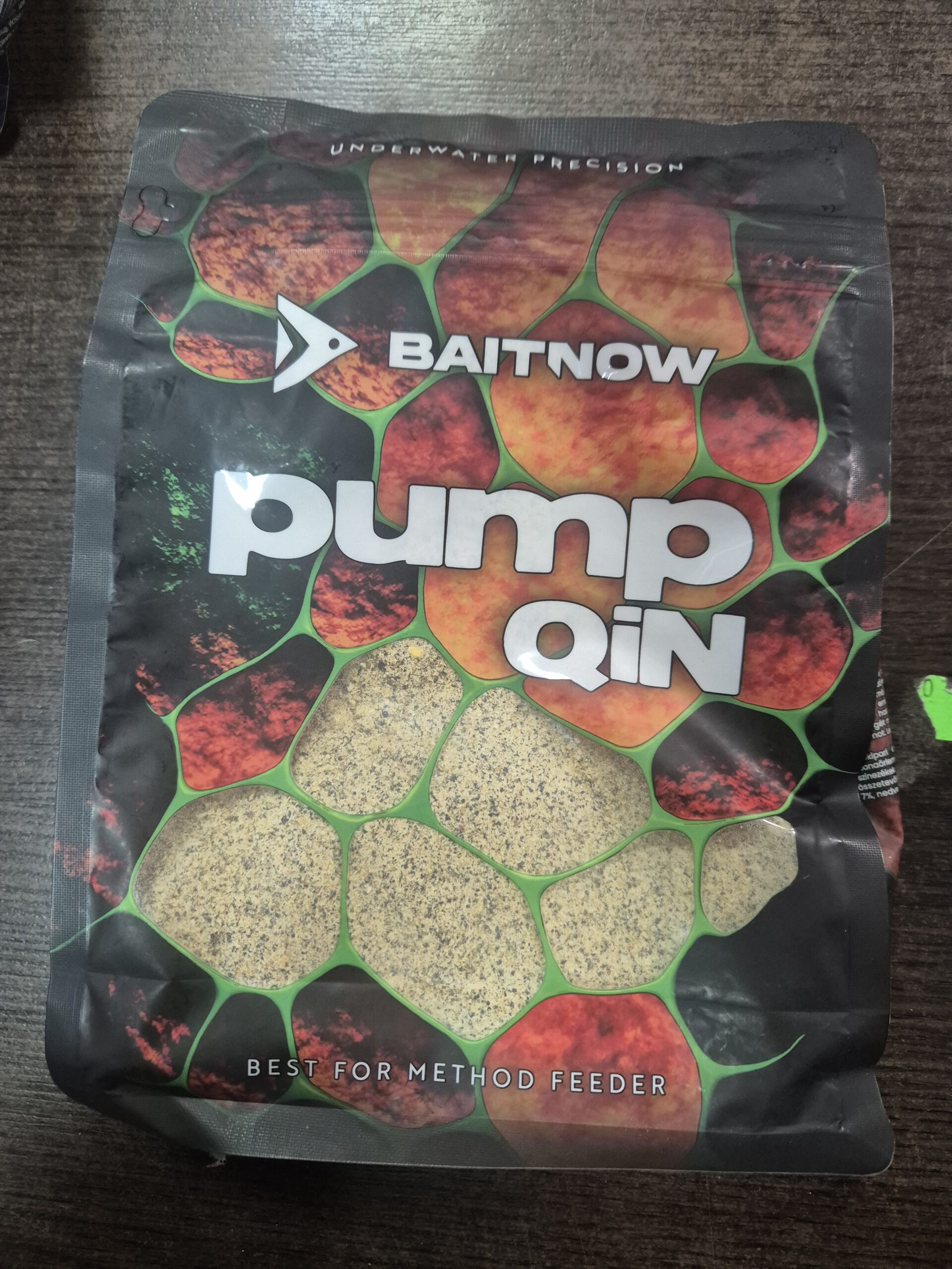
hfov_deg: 58.9
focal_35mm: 23
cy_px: 634
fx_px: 843
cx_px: 476
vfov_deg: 73.9
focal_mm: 5.4
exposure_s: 1/100
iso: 1000
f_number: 1.8
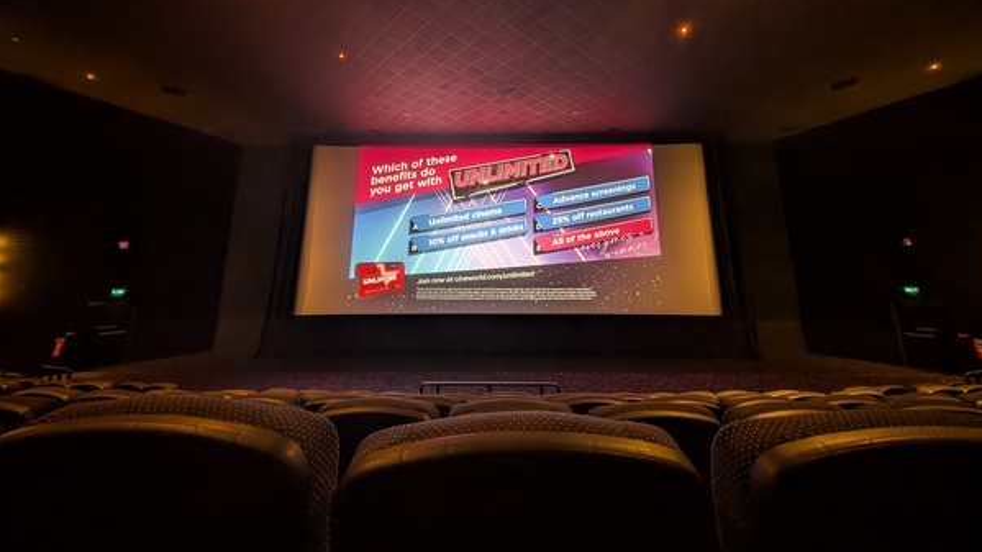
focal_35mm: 14
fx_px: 365
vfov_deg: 72.9
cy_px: 203
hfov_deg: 106.8
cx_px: 497
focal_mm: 2.23
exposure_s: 1/7.5
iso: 104
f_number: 1.95
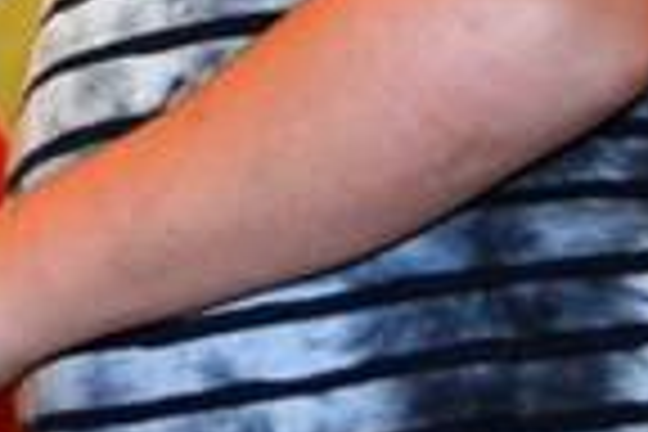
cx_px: -598
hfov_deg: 13.6
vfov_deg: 10.0
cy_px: -270
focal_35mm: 131
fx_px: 2358
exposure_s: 1/60
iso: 1400
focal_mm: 18
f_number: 3.5
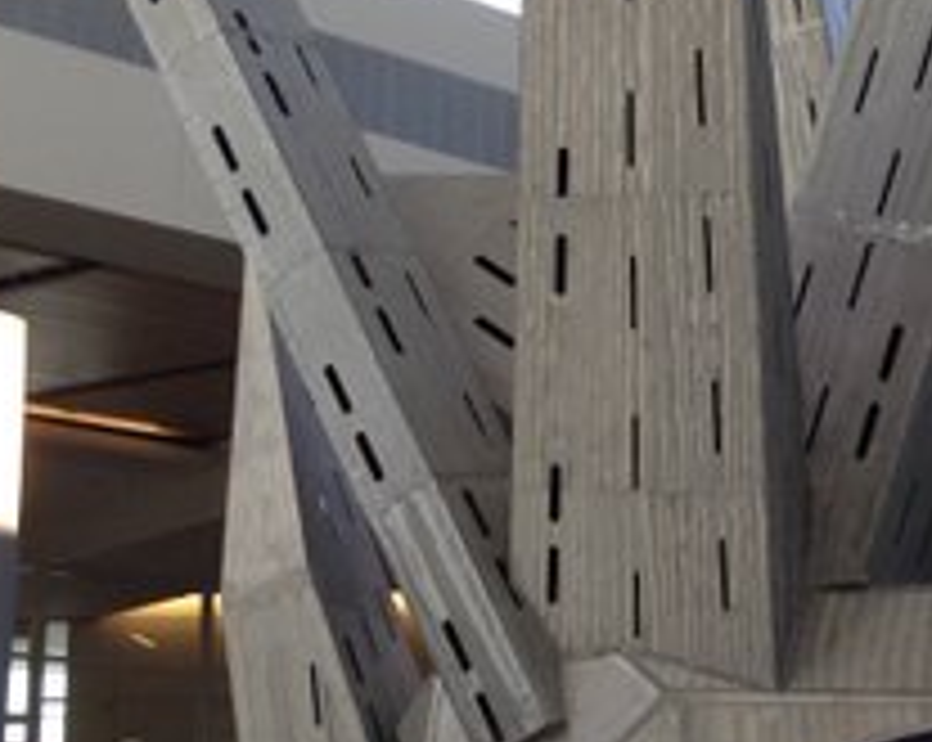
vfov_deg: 16.6
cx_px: 900
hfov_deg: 20.3
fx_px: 2534
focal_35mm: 92
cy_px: 569
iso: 80
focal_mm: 4.13
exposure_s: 1/120
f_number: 2.4
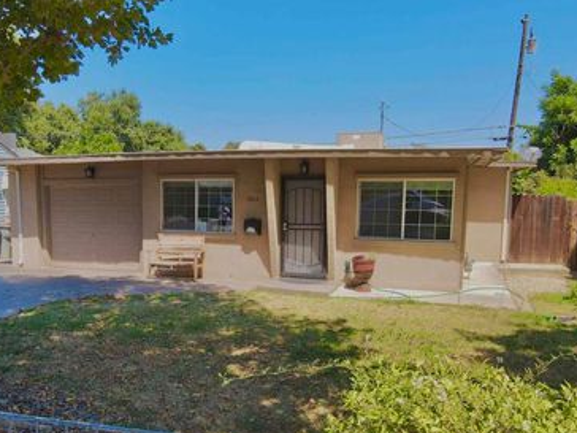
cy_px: 270
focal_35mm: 33
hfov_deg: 54.8
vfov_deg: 42.6
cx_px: 222
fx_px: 550
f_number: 2.8
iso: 100
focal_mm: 4.5
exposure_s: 1/500
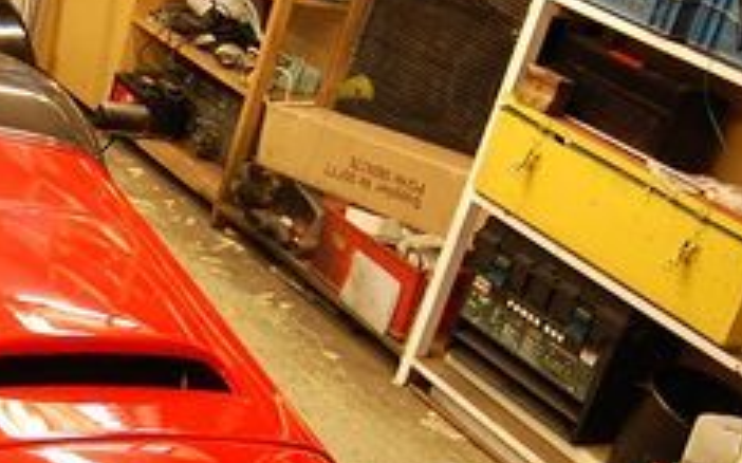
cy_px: 371
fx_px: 1516
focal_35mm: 75
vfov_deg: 17.2
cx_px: 19
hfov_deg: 26.2
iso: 640
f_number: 3.5
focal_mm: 18
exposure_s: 1/30
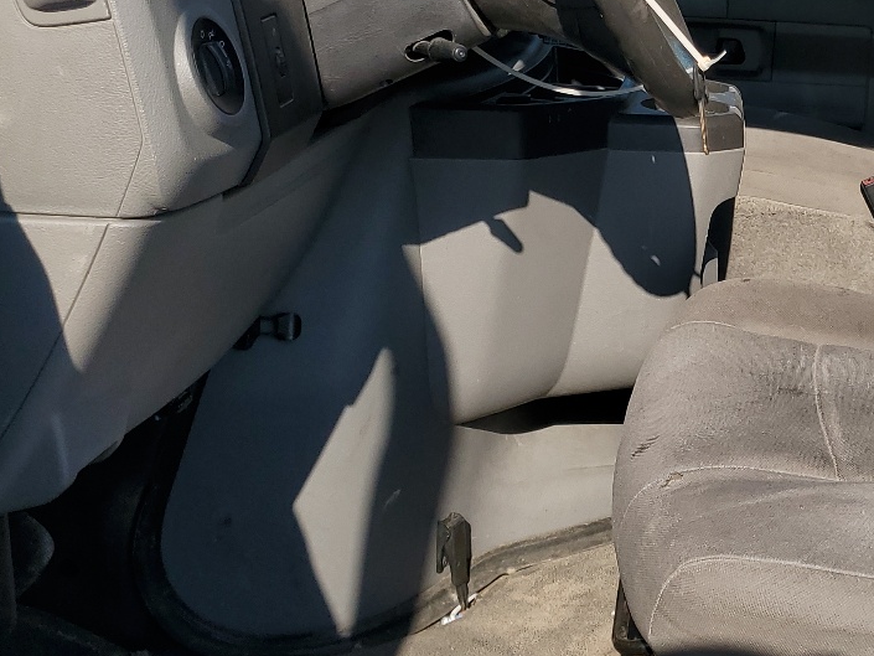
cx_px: 786
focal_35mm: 59
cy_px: 157
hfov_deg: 31.2
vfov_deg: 24.5
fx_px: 1490
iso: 50
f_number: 1.5
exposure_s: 1/3333
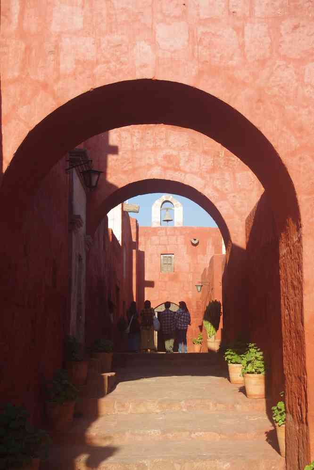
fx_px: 785
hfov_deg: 22.6
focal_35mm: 60
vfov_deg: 33.4
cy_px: 235
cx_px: 157
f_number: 9
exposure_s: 1/80
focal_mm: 40
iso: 200
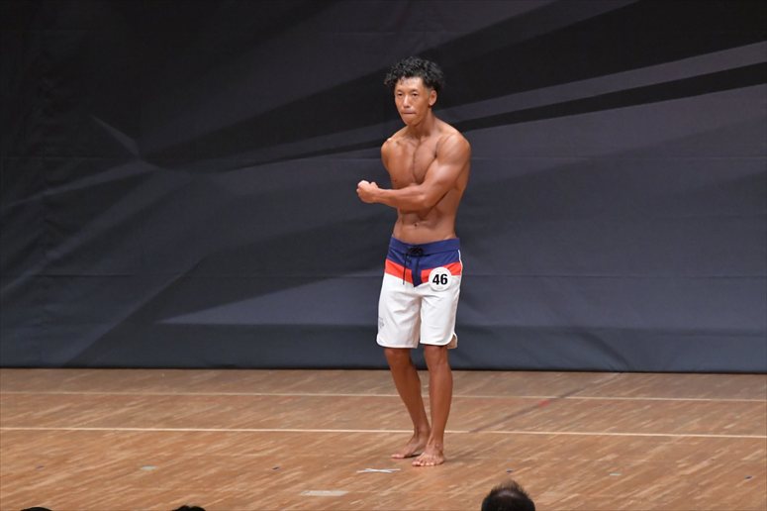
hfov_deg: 7.6
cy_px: 256
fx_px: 5750
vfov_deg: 5.1
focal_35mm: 270
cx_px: 384
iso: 6400
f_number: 5.6
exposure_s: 1/400
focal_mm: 180
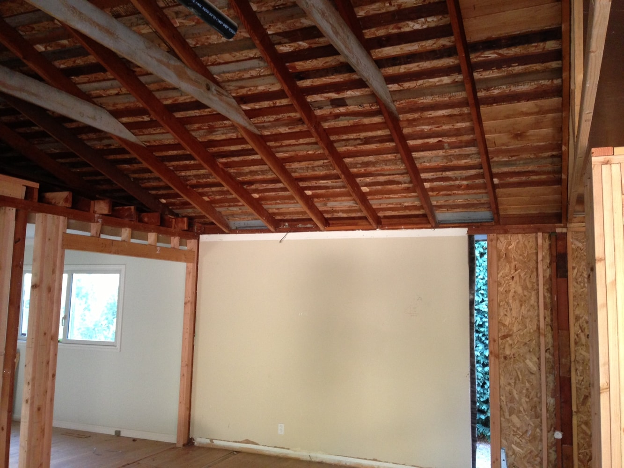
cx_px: 312
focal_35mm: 33
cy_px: 234
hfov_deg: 55.3
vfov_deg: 43.0
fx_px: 595
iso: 160
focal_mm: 4.13
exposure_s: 1/20
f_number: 2.4
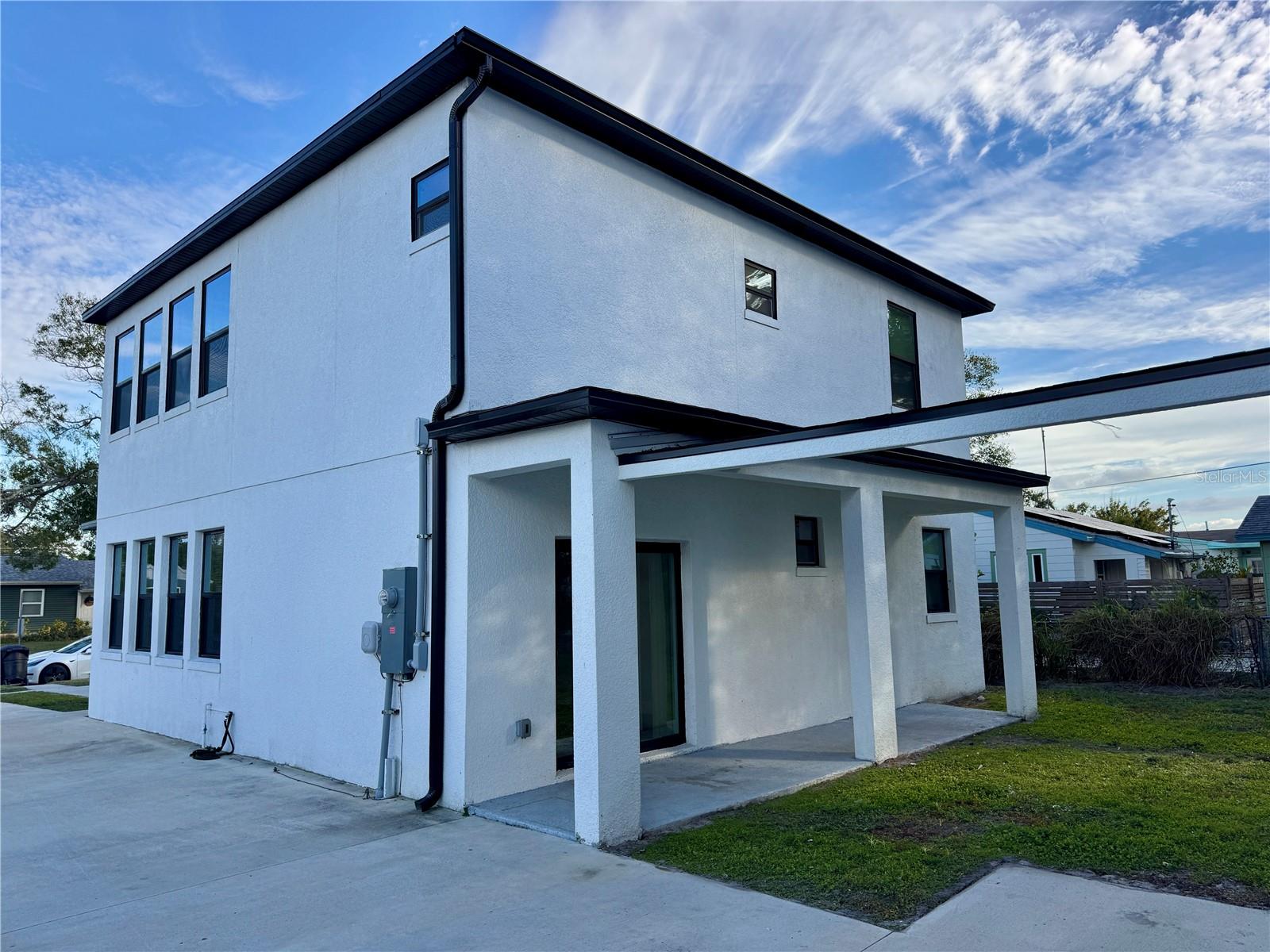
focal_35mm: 24
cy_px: 476
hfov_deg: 71.6
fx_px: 881
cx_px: 635
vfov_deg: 56.8
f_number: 1.78
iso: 80
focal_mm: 6.76
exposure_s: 1/2041
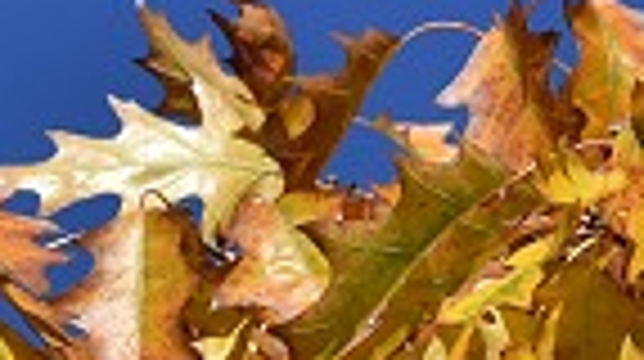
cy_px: 724
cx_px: 518
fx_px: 12586
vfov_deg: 1.6
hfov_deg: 2.9
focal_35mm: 738
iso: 200
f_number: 9
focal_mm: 112
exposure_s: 1/1000
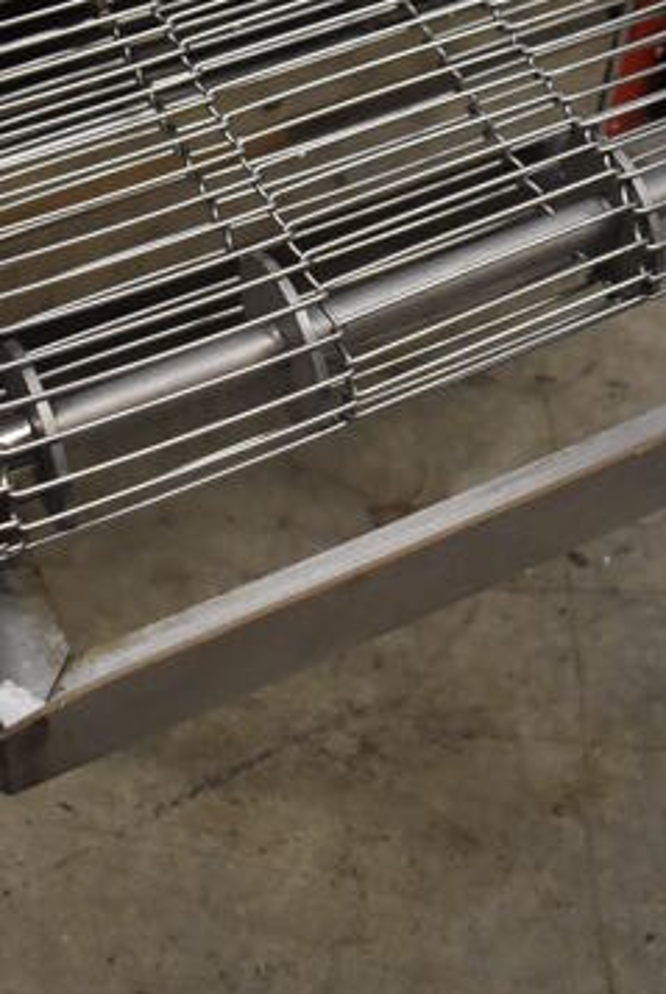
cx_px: 226
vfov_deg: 25.5
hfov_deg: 19.7
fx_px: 1909
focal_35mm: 69
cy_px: -266
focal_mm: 18
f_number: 3.5
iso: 1800
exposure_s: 1/125
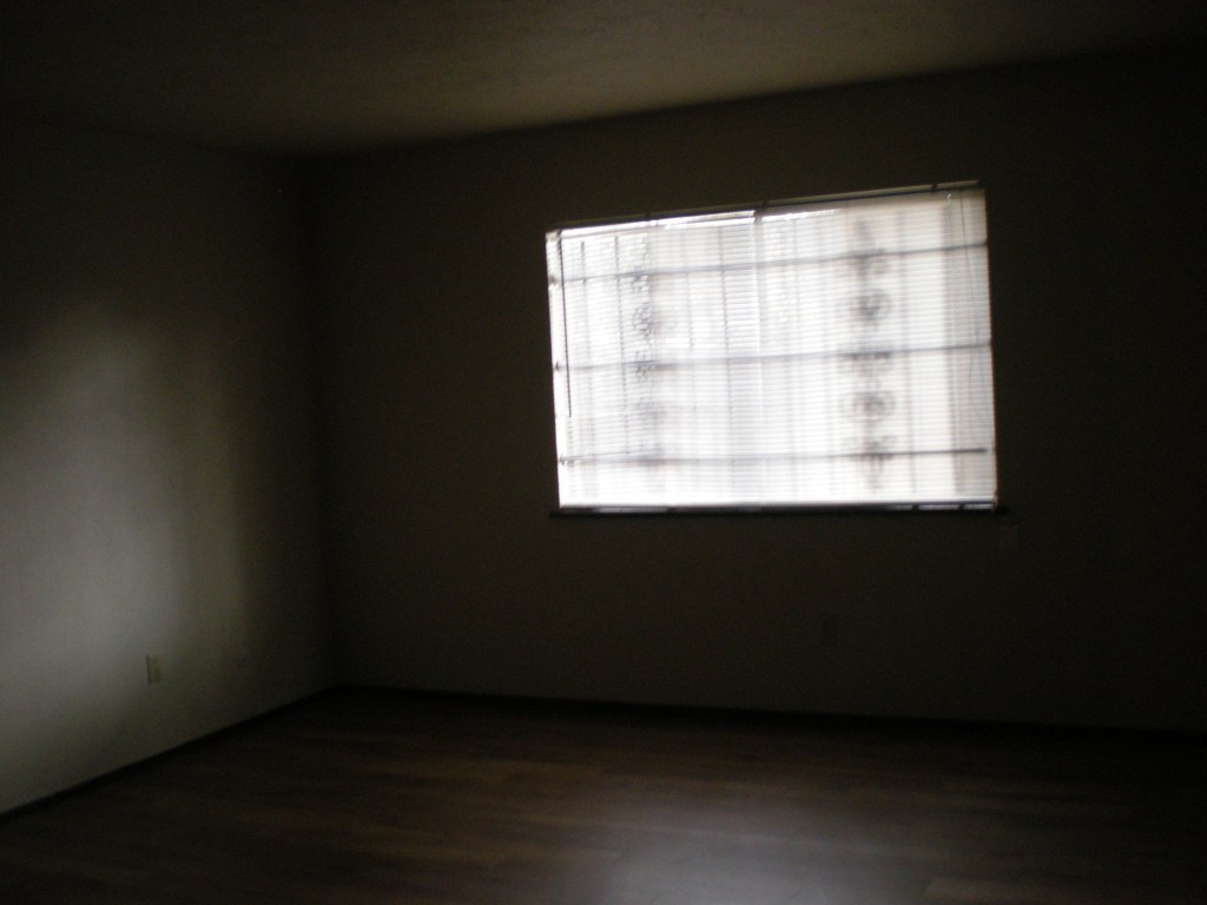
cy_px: 452
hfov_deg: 49.0
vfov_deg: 37.7
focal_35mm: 38
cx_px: 604
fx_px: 1325
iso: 200
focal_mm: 6.3
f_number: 3.1
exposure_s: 1/36
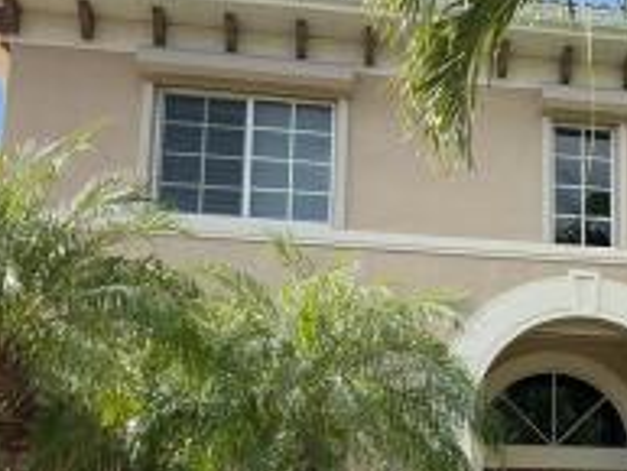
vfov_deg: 23.9
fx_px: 1087
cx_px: 569
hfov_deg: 30.7
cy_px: 409
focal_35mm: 60
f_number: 1.8
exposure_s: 1/666
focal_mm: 3
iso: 16
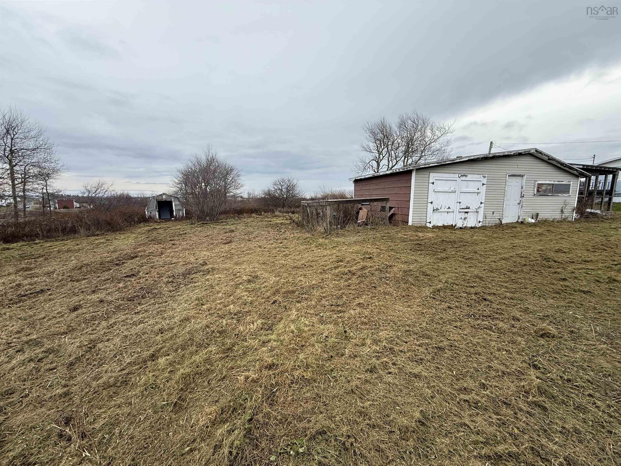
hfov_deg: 102.1
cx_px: 310
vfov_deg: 85.7
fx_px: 251
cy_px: 233
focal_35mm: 14
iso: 50
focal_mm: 2.22
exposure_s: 1/549
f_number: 2.2
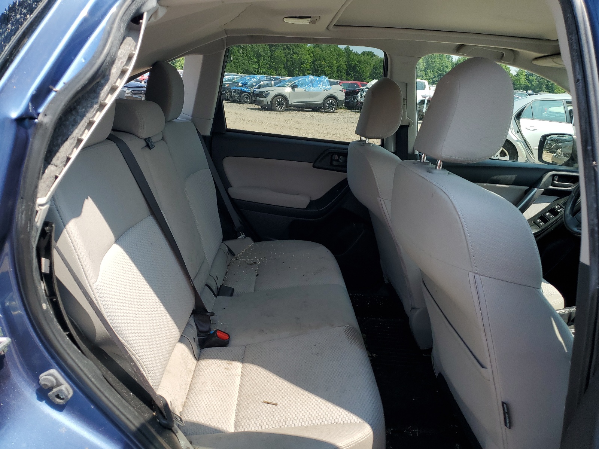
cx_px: 300
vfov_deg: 53.1
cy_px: 224
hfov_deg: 67.3
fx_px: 450
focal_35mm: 26
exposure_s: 1/1250
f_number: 1.5
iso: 50
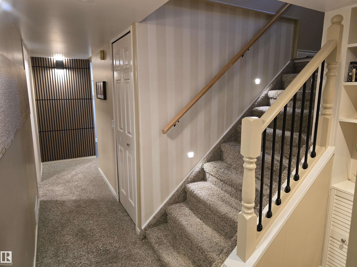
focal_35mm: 23
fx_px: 237
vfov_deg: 58.9
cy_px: 134
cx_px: 178
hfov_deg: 73.9
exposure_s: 1/120
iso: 1000
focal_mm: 6.3
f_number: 1.7
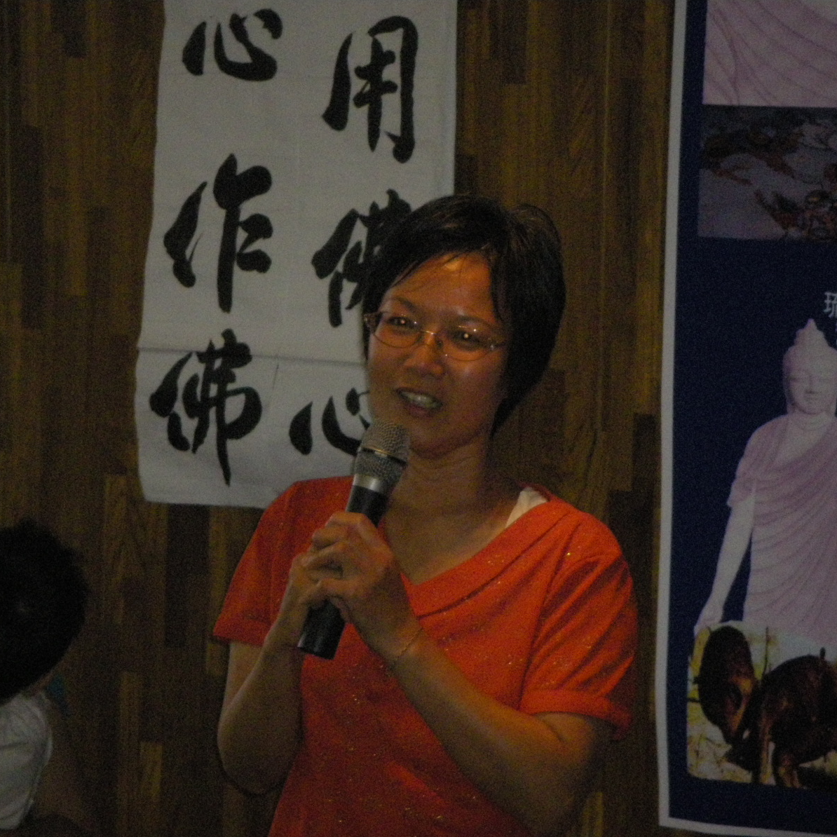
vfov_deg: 5.6
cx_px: 418
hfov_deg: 5.6
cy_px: 419
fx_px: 8617
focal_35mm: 315
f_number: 5.4
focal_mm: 44.1
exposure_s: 1/250
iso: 800
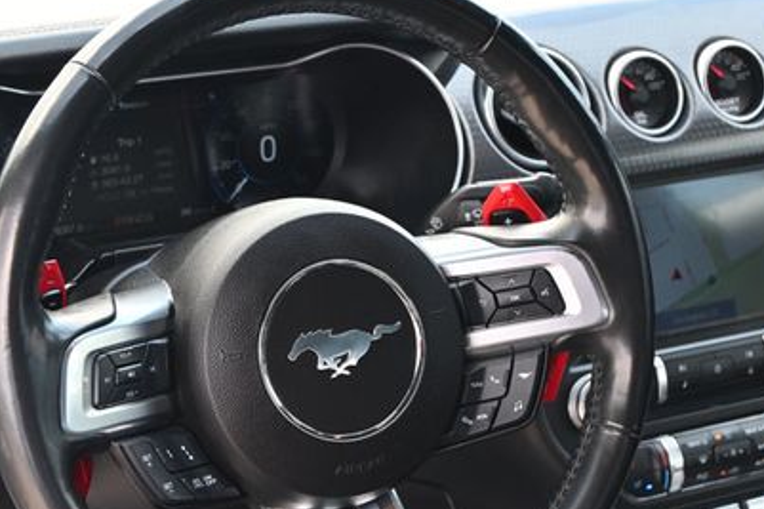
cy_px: 318
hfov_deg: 26.8
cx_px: 303
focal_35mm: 75
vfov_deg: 18.0
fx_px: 1599
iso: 560
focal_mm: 31.5
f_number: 5
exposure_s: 1/125
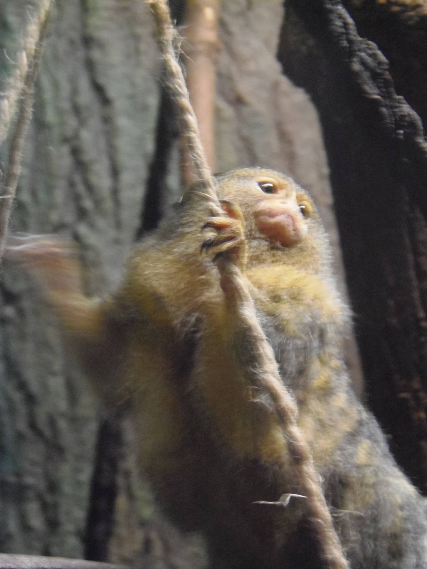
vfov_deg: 17.0
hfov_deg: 12.8
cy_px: 284
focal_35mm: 116
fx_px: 1908
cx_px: 214
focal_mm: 21.4
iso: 800
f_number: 4.5
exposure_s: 1/6
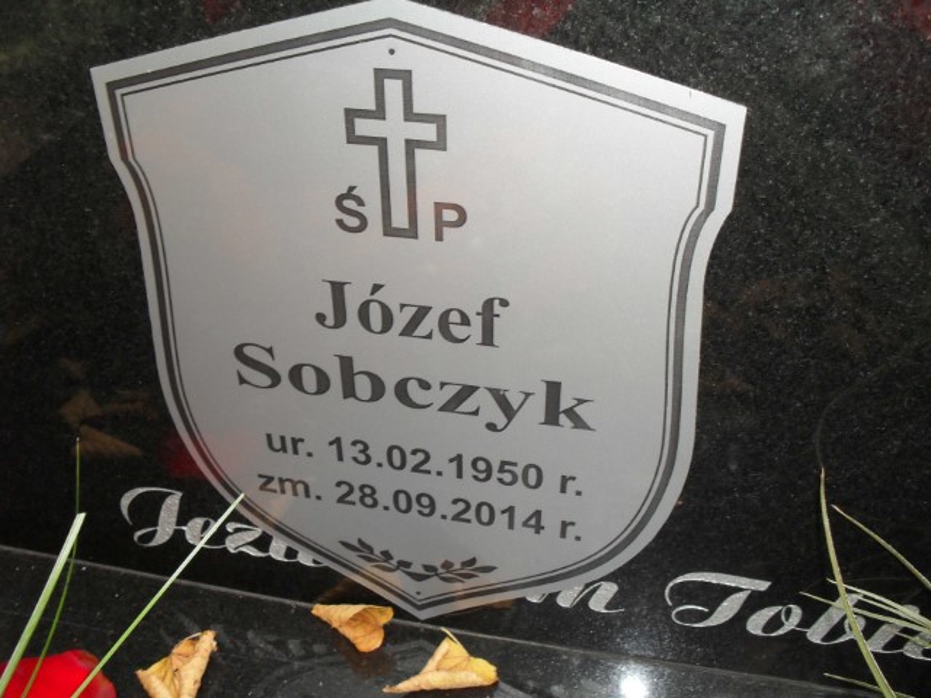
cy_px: 349
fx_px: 941
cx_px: 466
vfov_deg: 40.7
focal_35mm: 35
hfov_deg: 52.6
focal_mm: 6.3
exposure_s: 1/45
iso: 200
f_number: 3.2
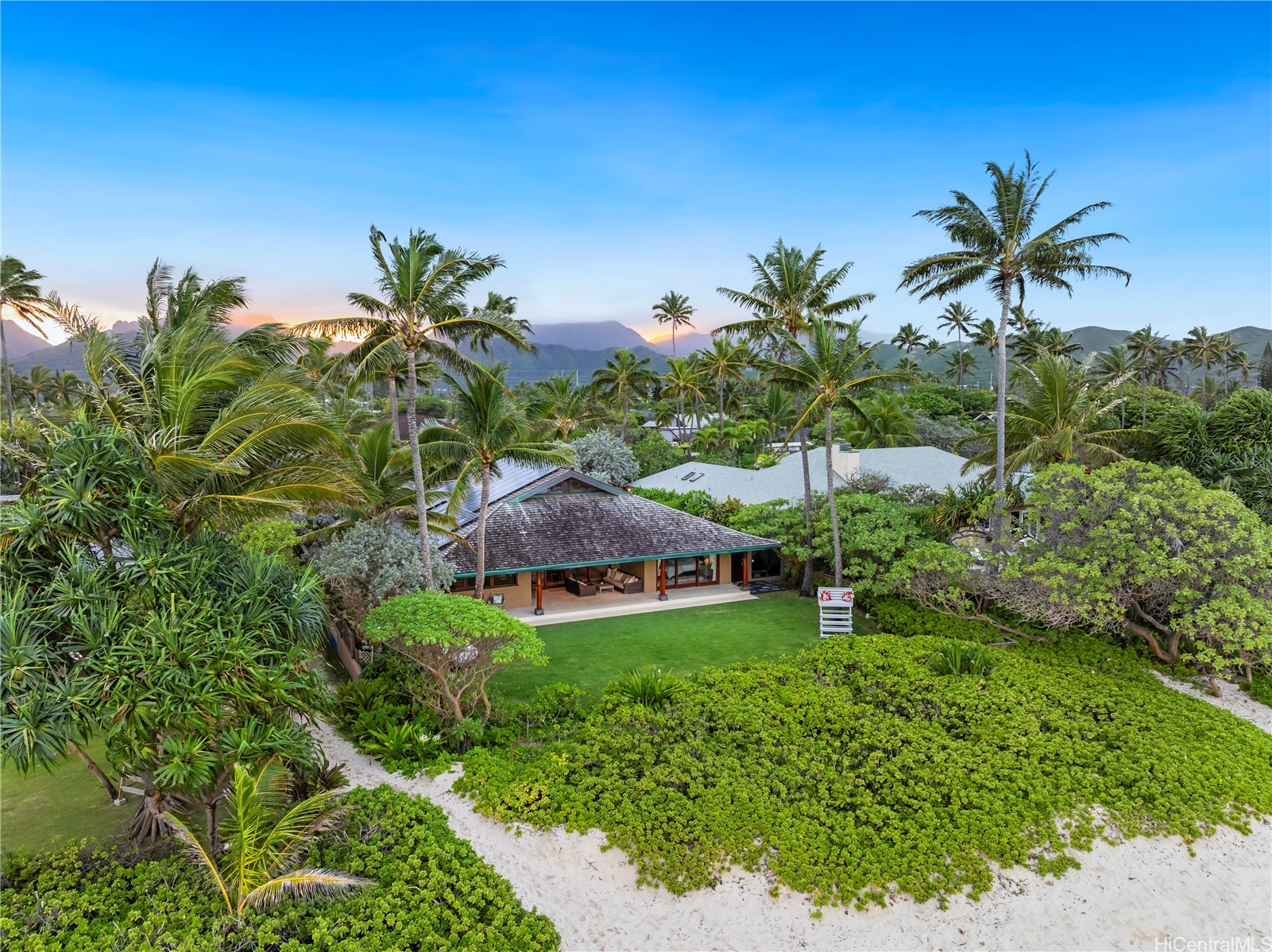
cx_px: 636
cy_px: 476
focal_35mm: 24
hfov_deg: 71.6
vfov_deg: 56.7
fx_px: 881
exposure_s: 1/50
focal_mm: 12.29
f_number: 2.8
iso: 130
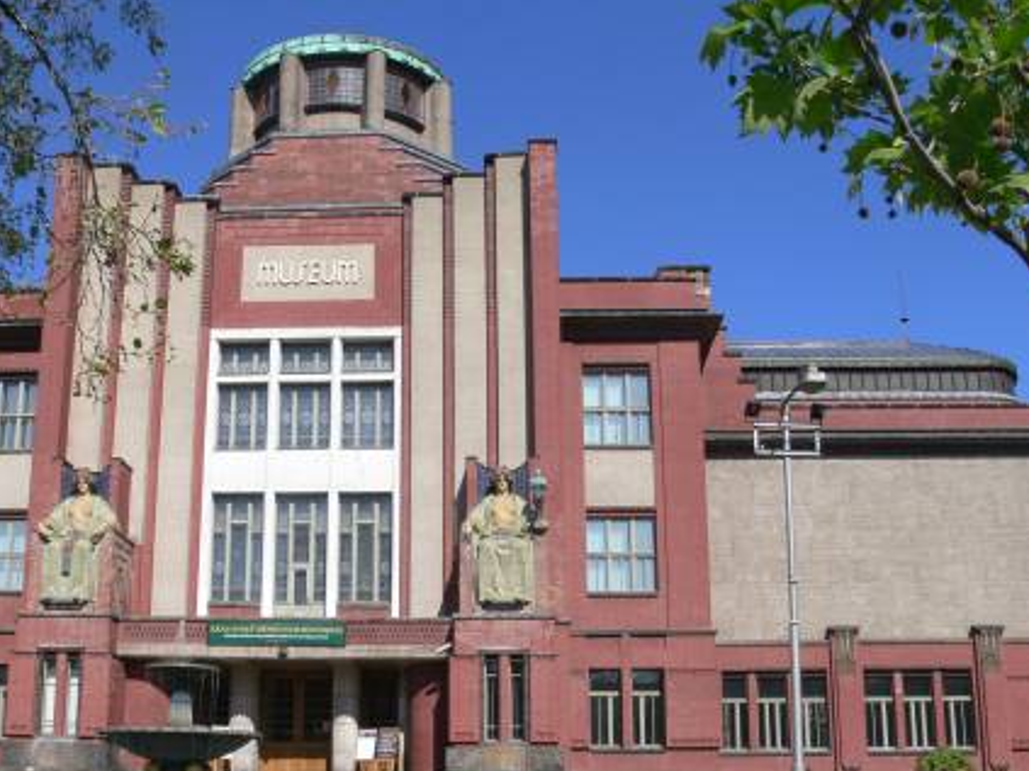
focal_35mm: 45
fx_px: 1337
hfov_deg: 41.9
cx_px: 404
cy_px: 455
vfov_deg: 32.1
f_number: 7.1
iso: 100
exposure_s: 1/400
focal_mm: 7.4
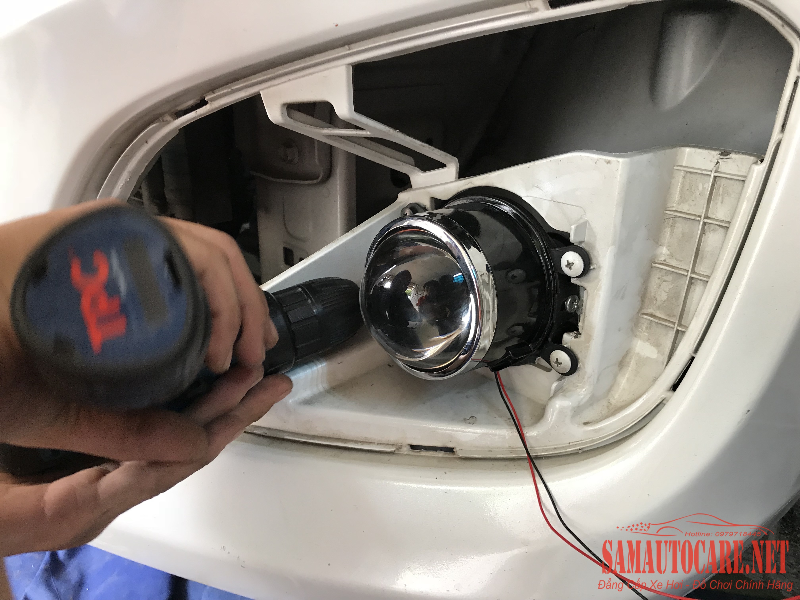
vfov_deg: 49.7
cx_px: 400
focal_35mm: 28
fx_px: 647
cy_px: 300
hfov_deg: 63.4
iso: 20
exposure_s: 1/33
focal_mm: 3.99
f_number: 1.8
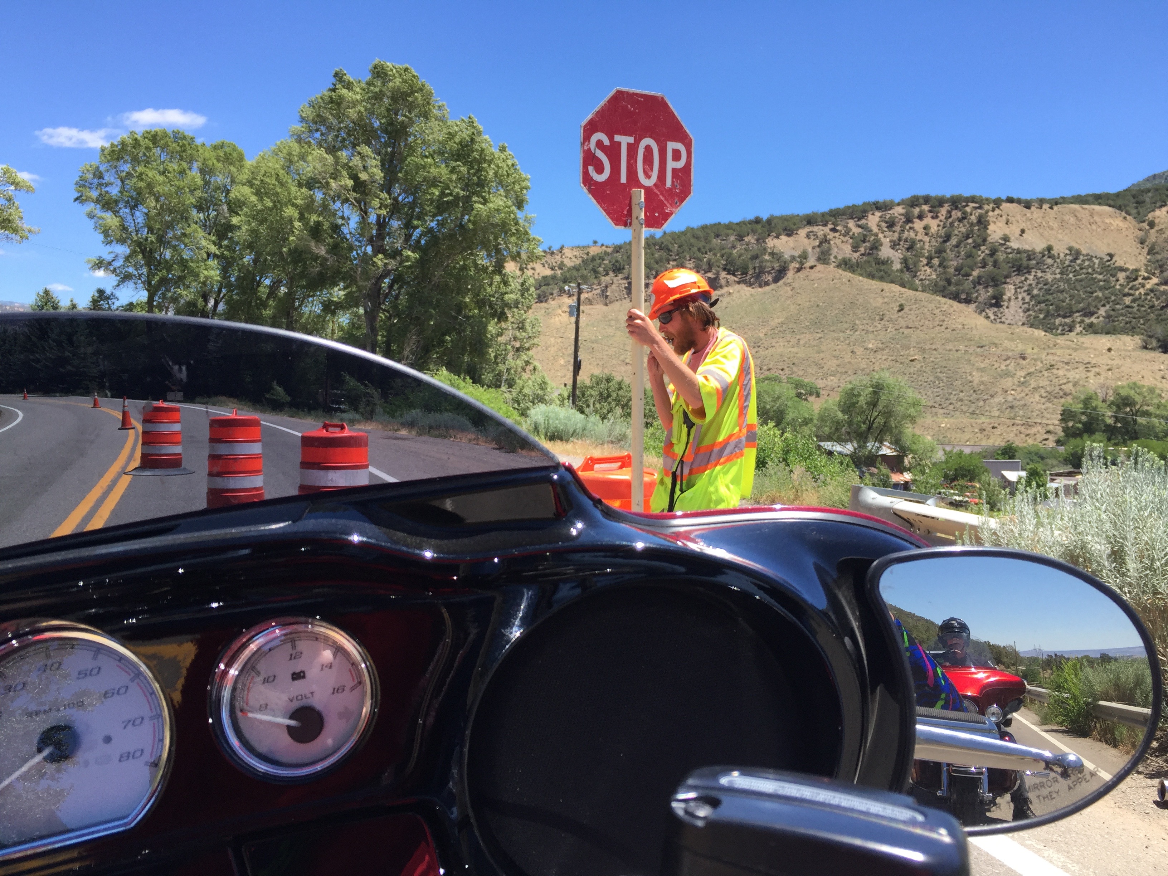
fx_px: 979
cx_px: 584
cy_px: 438
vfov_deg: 48.2
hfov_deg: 61.7
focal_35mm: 29
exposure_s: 1/842
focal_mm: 4.15
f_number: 2.2
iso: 32
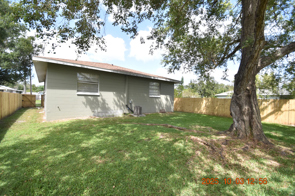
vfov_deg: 77.3
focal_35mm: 15
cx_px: 148
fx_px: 123
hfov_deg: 100.4
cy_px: 98
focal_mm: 10
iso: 800
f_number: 3.5
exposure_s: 1/3000
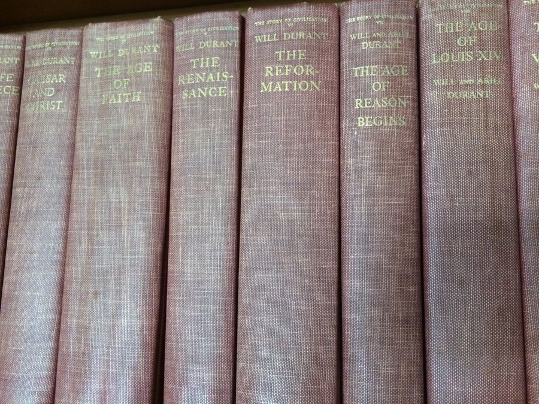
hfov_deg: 60.0
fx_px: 467
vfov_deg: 46.8
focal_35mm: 30
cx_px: 270
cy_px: 202
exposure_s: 1/17
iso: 320
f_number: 2.2
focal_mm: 4.12
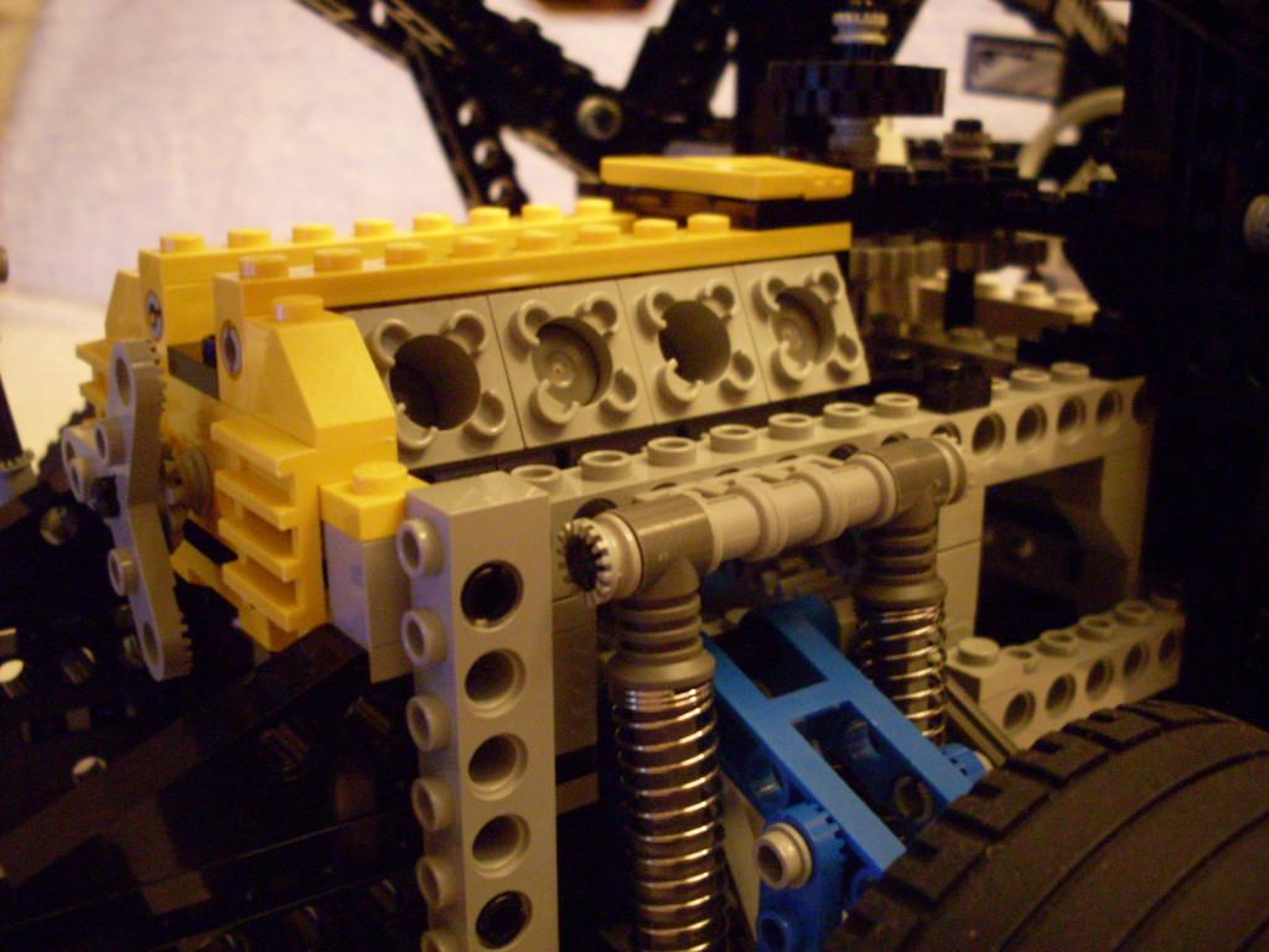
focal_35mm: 38
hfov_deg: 49.0
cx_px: 634
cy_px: 476
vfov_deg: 37.7
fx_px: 1393
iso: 200
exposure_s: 1/1.43
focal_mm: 6.3
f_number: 2.8
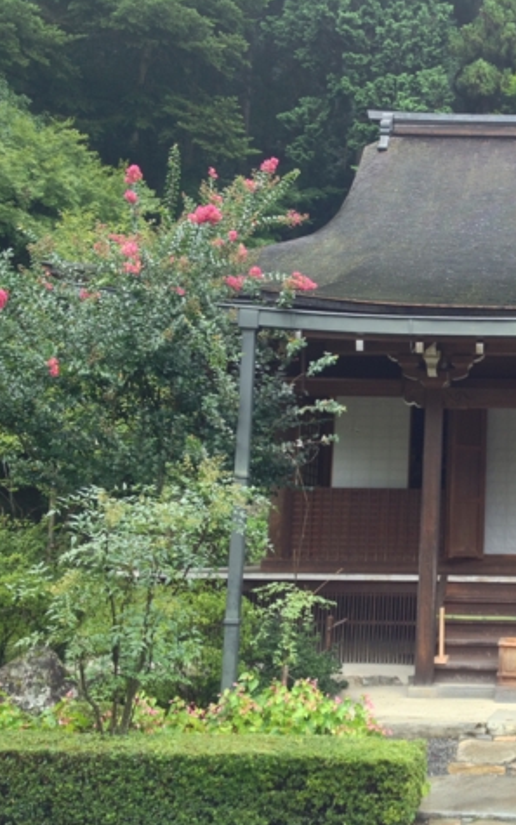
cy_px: 412
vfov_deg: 40.3
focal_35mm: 50
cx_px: 535
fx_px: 1125
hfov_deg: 24.5
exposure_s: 1/30
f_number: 2.4
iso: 50
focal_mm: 4.28
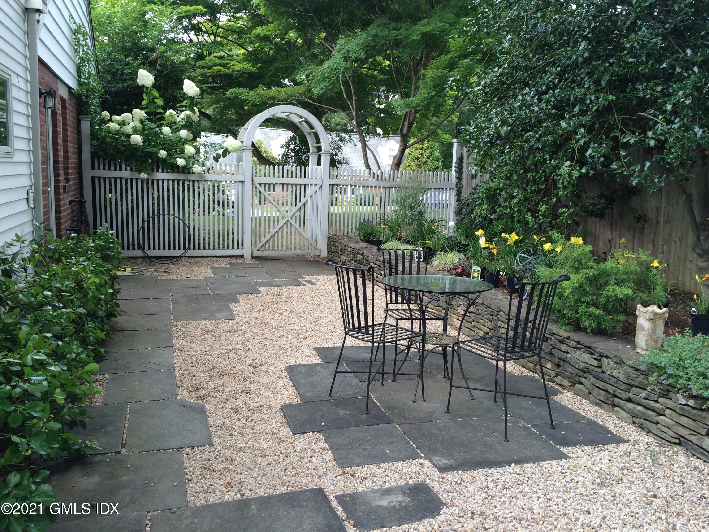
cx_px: 354
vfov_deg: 46.8
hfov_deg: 60.0
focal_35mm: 30
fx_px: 614
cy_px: 266
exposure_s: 1/60
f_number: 2.2
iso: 40
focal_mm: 4.12
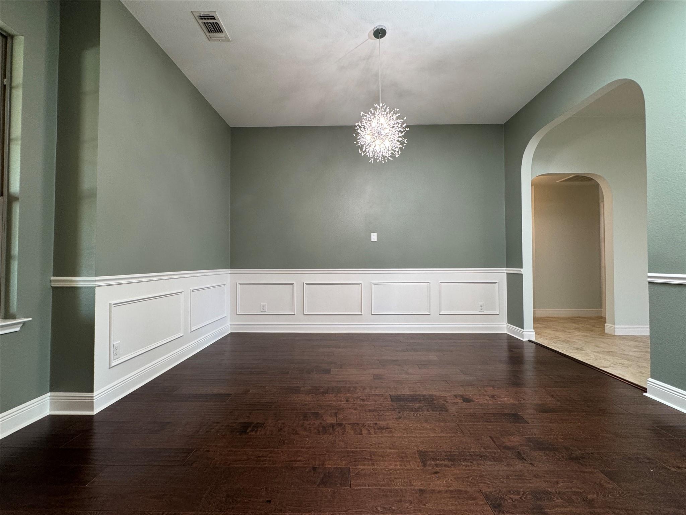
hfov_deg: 102.1
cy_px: 258
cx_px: 343
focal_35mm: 14
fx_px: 277
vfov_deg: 85.7
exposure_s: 1/60
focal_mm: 2.22
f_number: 2.2
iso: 160
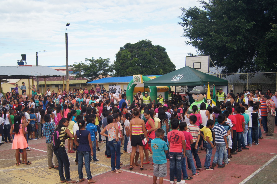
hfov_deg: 52.0
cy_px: 92
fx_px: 284
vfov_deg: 35.8
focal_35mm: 37
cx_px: 138
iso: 100
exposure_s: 1/640
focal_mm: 18
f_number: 3.5
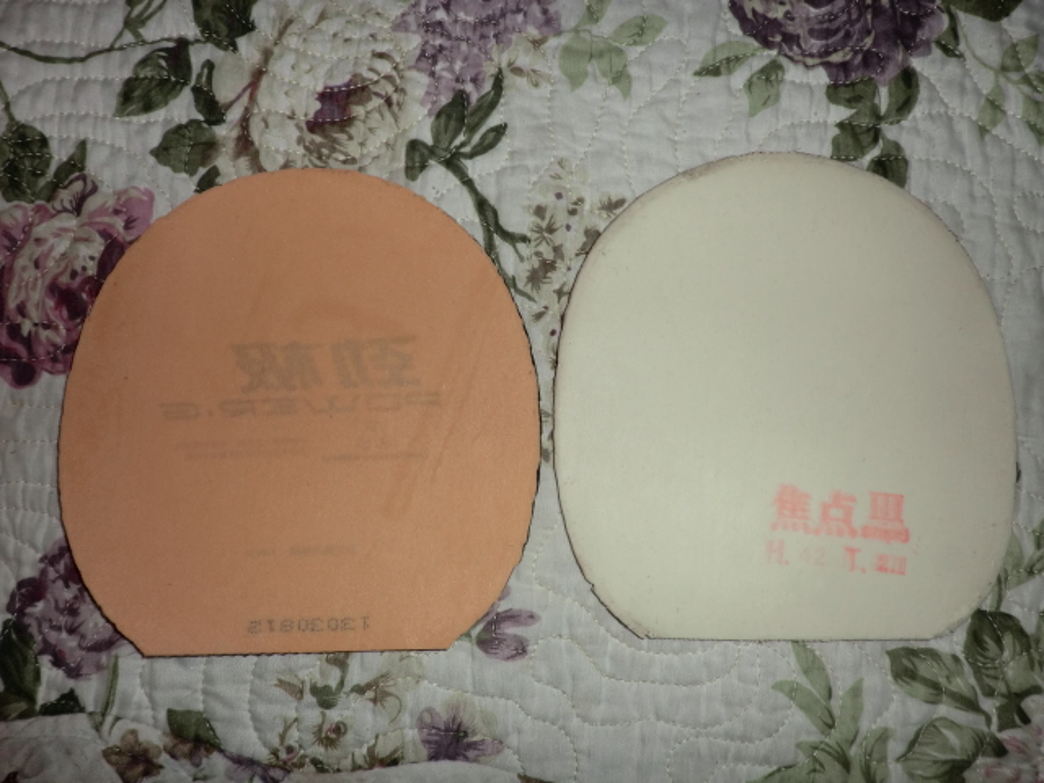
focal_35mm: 26
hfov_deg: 67.3
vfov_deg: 53.1
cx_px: 522
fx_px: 784
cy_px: 392
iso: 80
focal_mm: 4.7
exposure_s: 1/60
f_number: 2.8
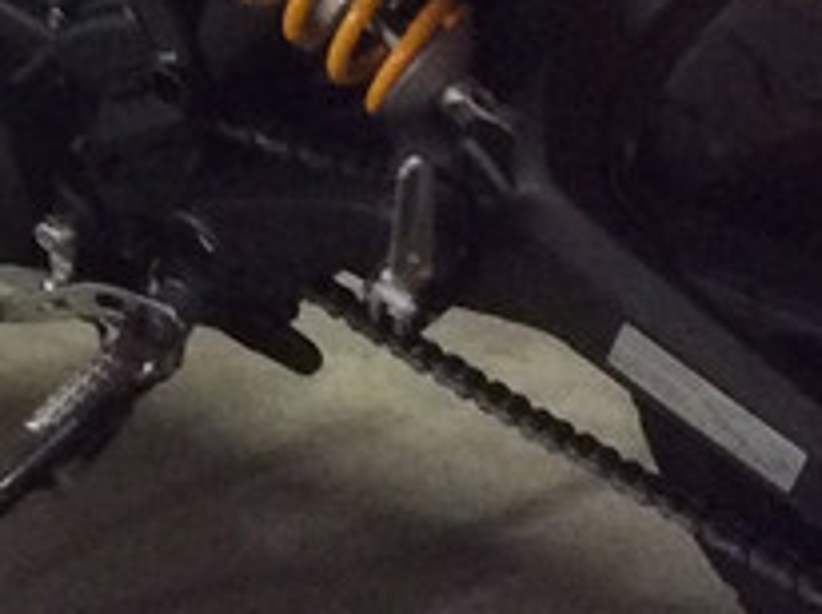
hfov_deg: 11.9
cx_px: 381
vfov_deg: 8.9
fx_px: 3937
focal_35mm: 166
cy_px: -24
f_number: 2.4
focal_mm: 3.3
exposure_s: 1/17
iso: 320
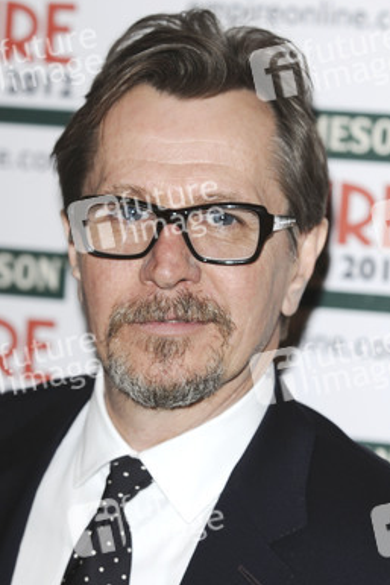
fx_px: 2655
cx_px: 190
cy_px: 293
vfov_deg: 12.6
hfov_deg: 8.4
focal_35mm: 164
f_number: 4
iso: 200
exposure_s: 1/200
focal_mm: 105
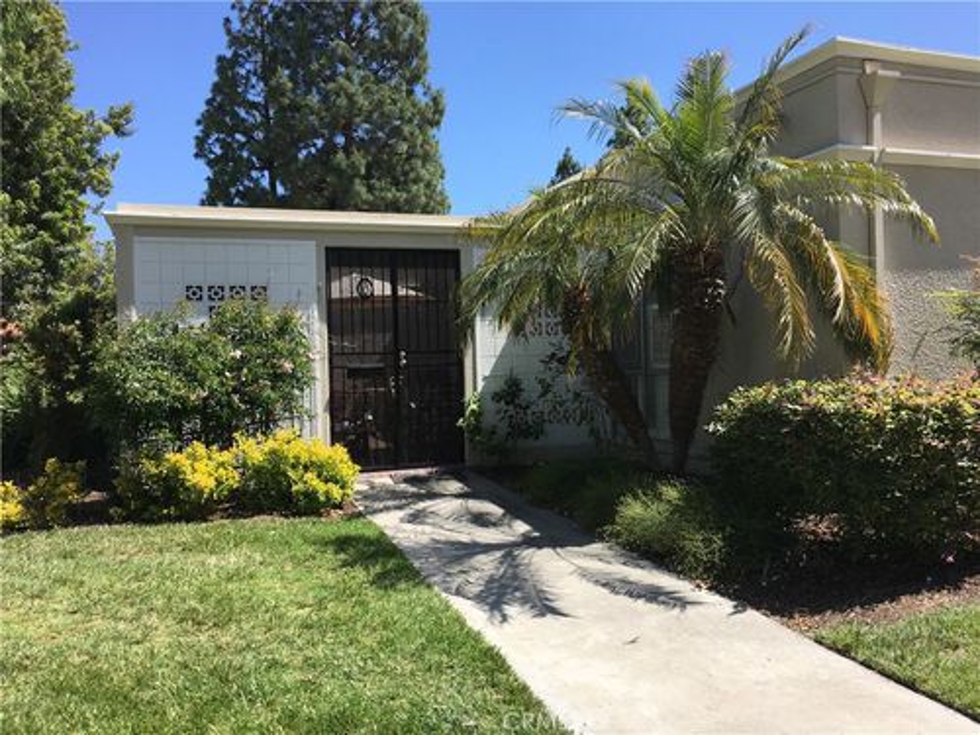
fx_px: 821
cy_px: 368
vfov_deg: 48.2
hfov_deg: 61.7
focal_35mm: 29
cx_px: 490
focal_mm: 4.15
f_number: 2.2
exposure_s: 1/1068
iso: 25
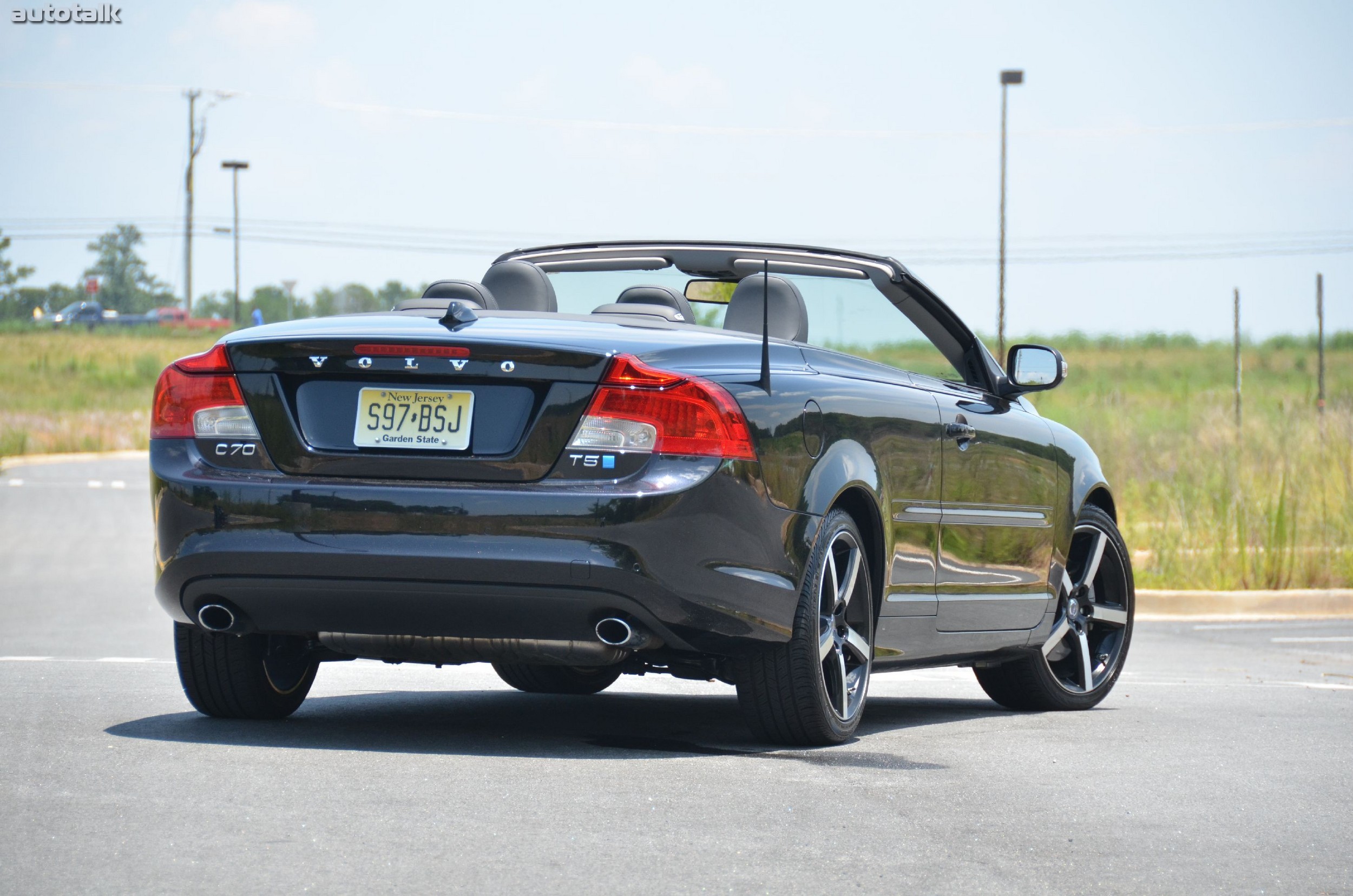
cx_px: 676
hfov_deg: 10.6
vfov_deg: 7.0
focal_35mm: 195
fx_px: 7314
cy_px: 448
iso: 500
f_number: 5.6
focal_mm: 130
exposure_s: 1/1000
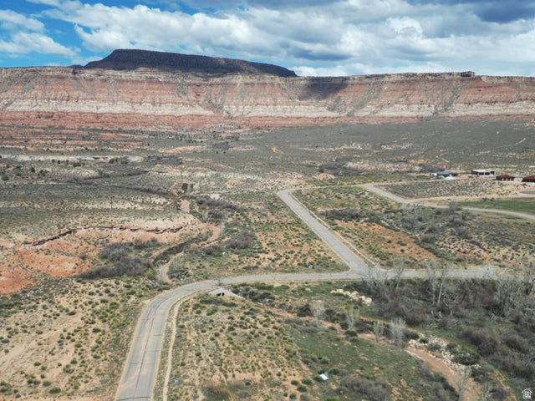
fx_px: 371
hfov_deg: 71.6
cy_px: 200
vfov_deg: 56.8
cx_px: 268
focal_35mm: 24
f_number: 1.7
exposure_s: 1/1250
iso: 140
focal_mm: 6.72
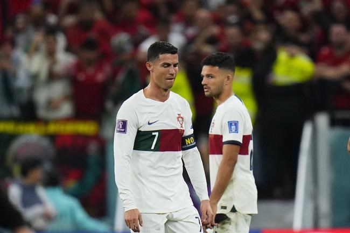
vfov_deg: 3.4
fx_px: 3888
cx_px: 175
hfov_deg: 5.2
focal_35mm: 400
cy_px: 116
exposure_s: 1/2500
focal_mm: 400
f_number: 2.8
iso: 2000
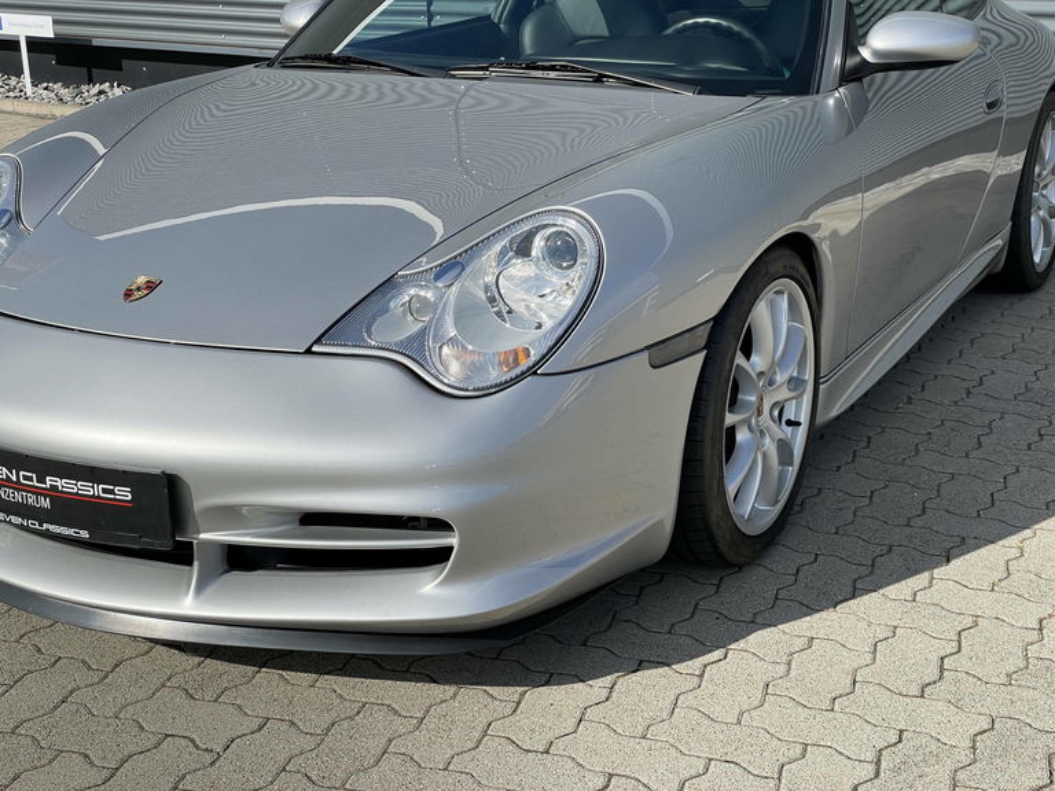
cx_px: 528
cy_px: 396
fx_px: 1585
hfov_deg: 36.8
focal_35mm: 52
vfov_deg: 28.0
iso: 25
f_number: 2
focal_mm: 6
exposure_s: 1/1653
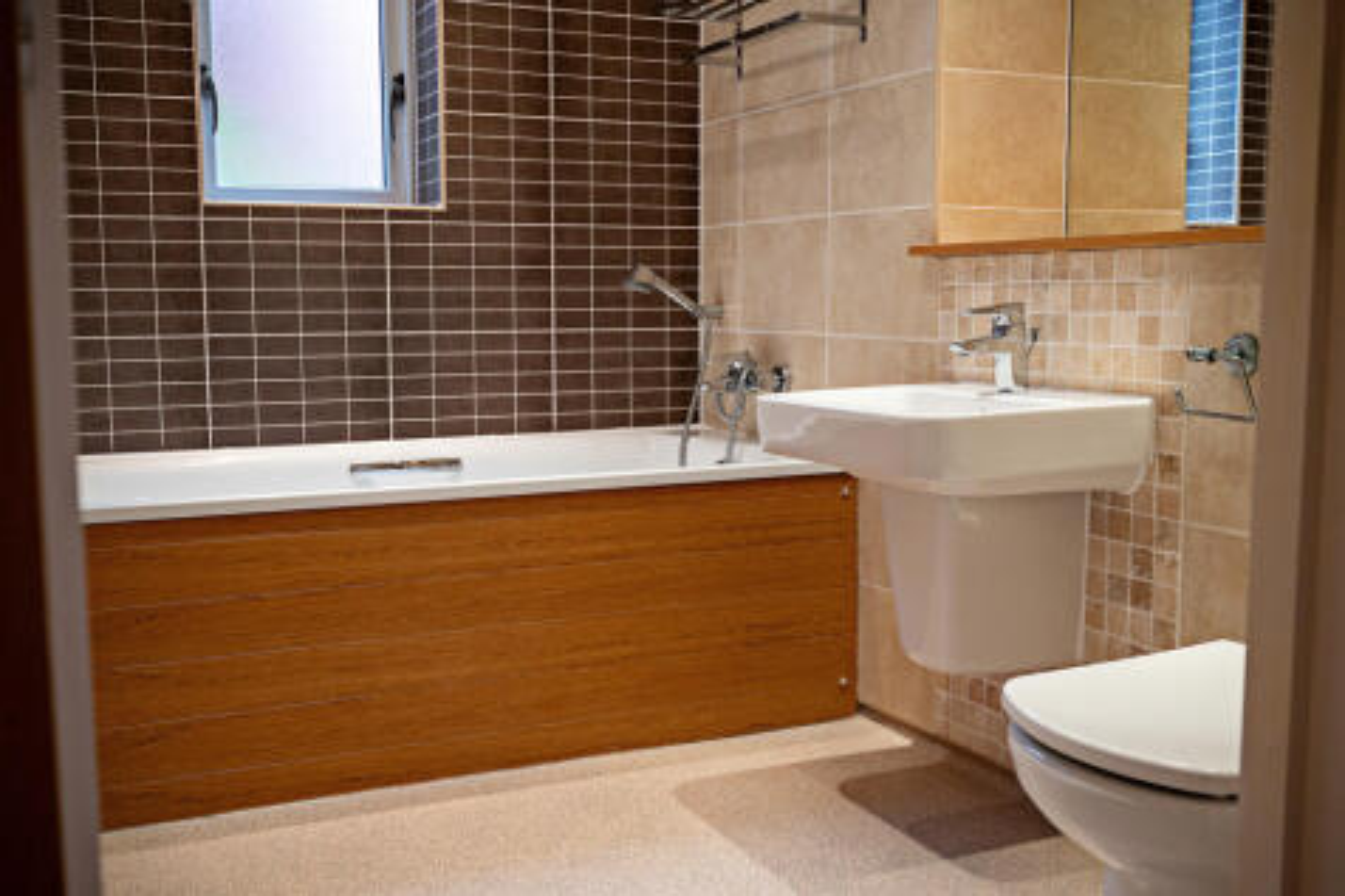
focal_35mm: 36
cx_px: 672
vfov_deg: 36.8
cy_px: 448
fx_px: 1344
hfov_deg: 53.1
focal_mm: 36
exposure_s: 1/30
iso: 800
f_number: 5
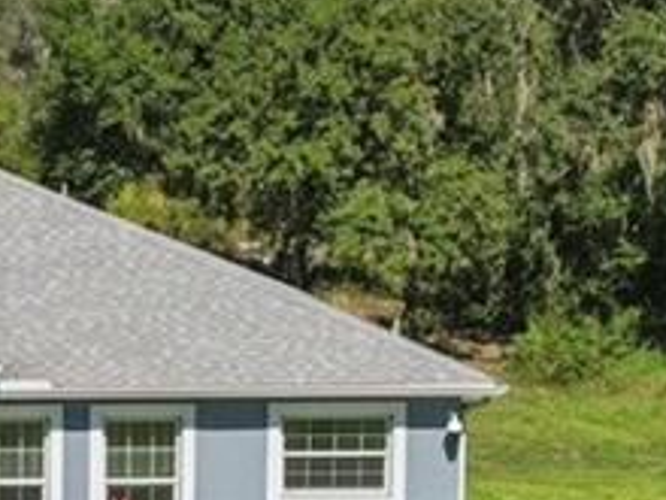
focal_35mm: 154
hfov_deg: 12.3
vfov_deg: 9.4
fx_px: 2963
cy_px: 718
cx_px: -269
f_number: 2.8
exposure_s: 1/3000
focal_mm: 8.4
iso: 110
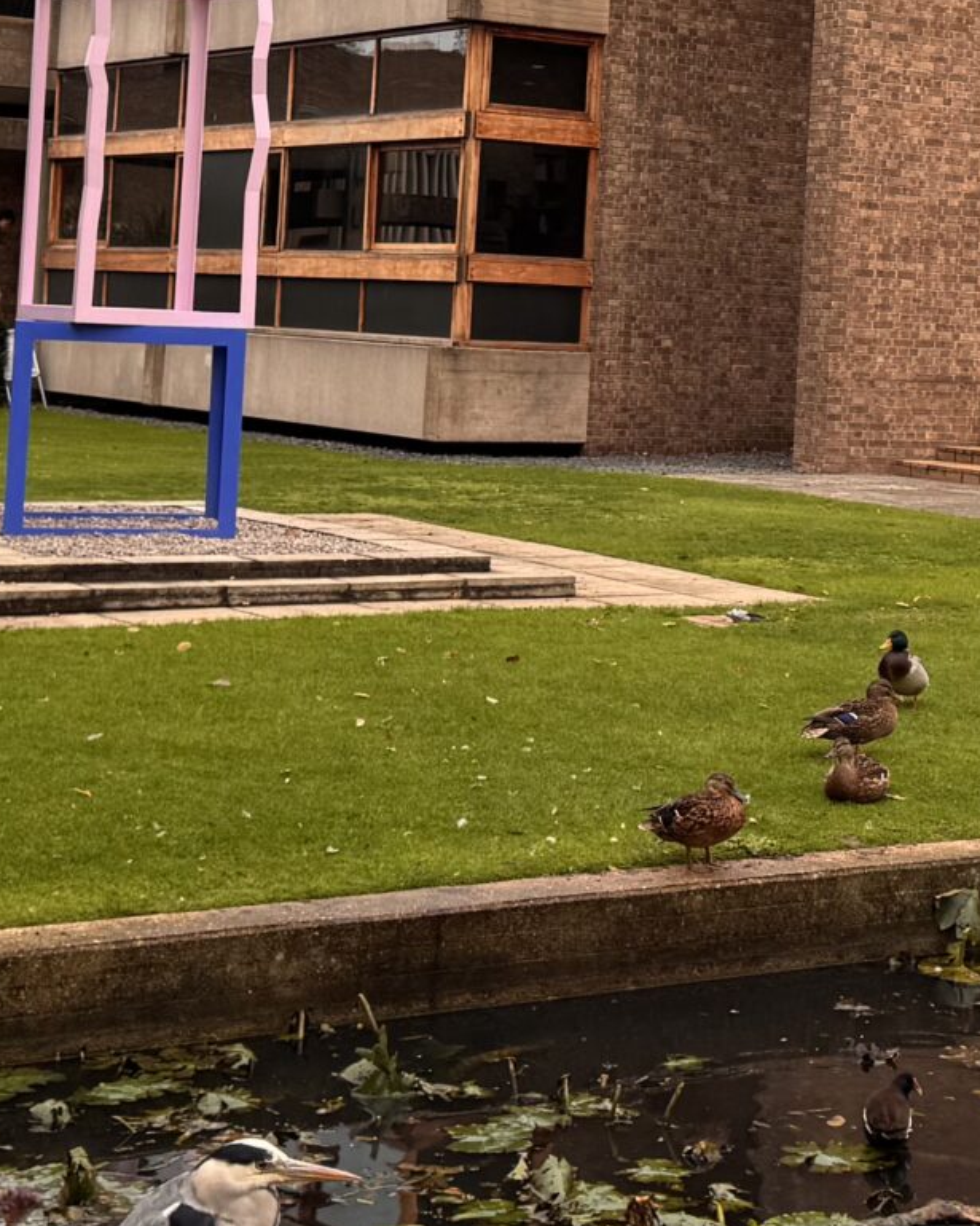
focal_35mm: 78
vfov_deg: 23.9
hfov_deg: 19.3
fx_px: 2828
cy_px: 172
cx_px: 867
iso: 80
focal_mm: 6.76
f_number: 1.78
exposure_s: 1/544
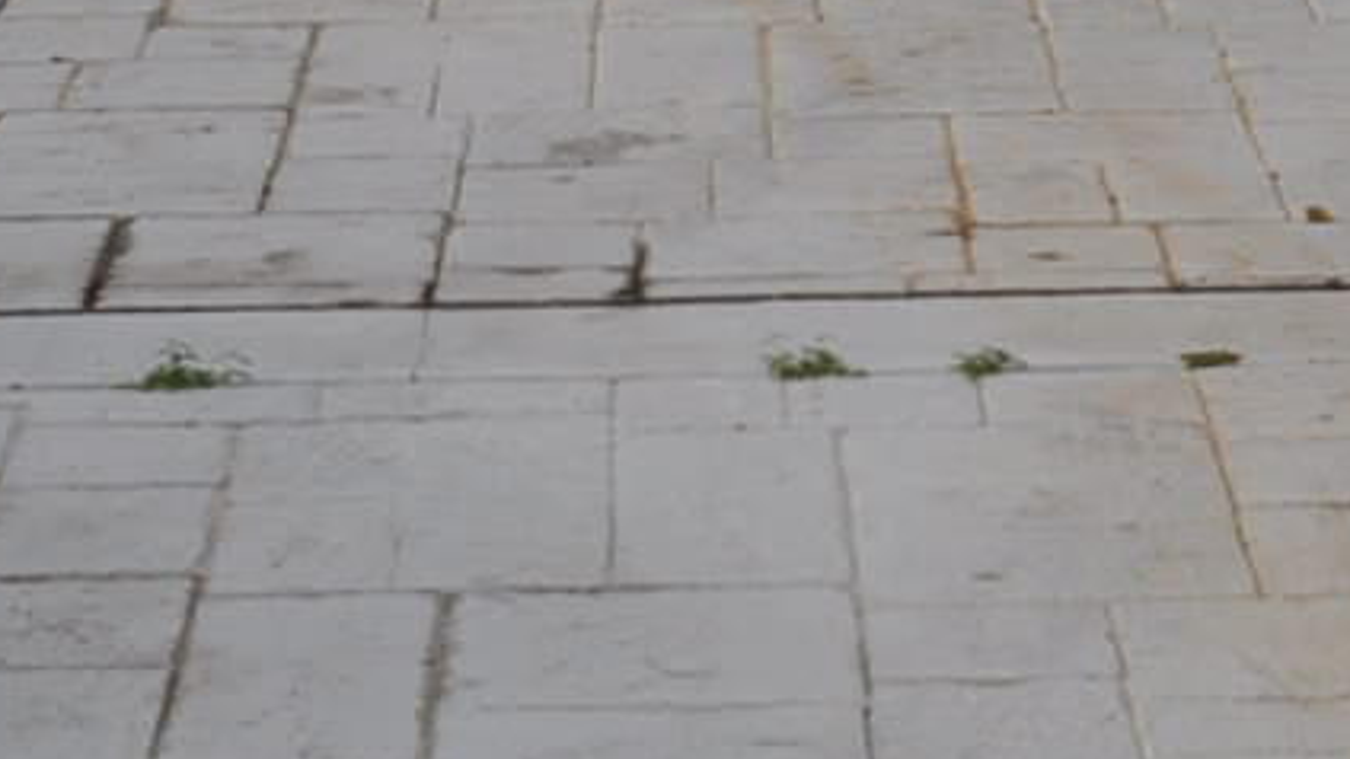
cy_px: -1218
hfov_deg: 13.4
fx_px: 5692
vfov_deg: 7.1
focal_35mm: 159
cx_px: 1334
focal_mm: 20
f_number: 11
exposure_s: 1/200
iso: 200
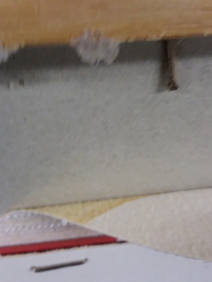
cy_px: 141
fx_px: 237
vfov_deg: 61.7
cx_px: 106
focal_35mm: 29
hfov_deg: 48.2
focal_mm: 2.47
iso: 100
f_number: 1.9
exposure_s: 1/30
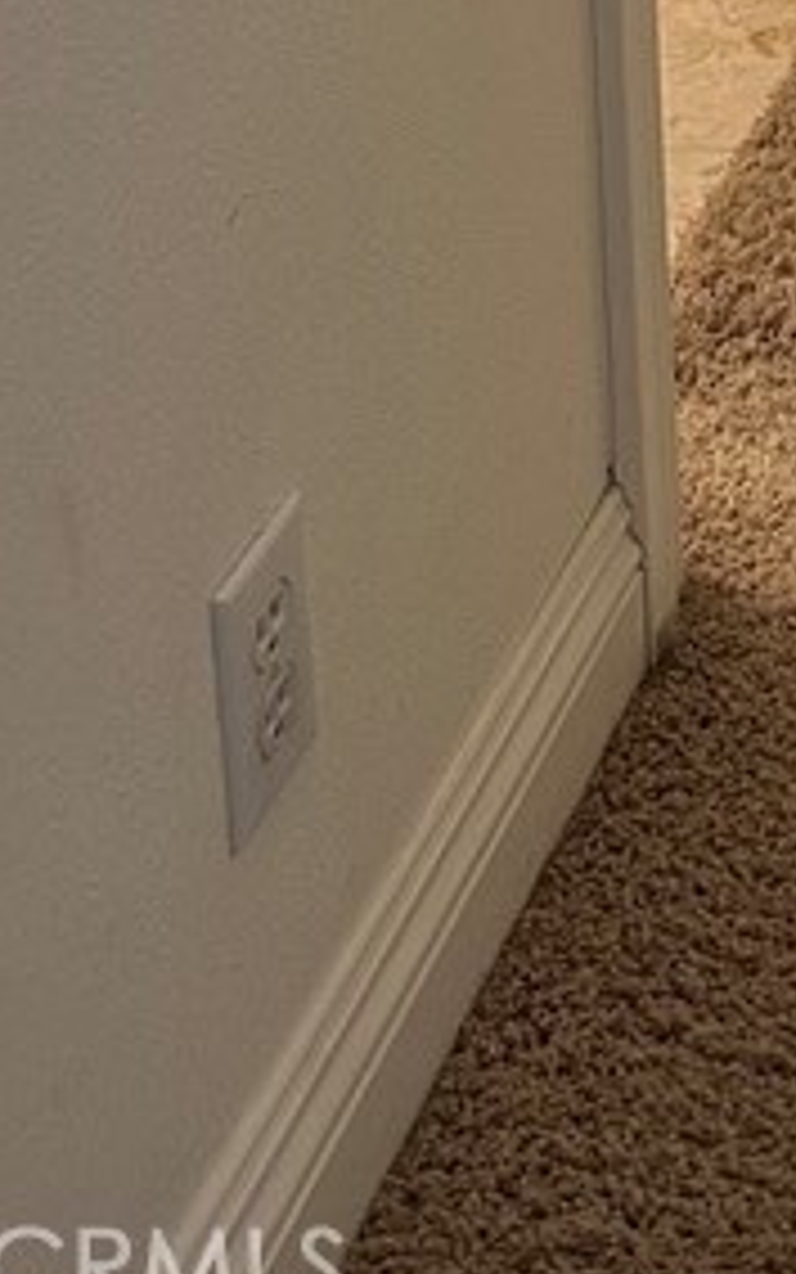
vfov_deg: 18.2
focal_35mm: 92
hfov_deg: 12.7
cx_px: 1502
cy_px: -972
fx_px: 3192
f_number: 1.78
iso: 200
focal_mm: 6.86
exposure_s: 1/60
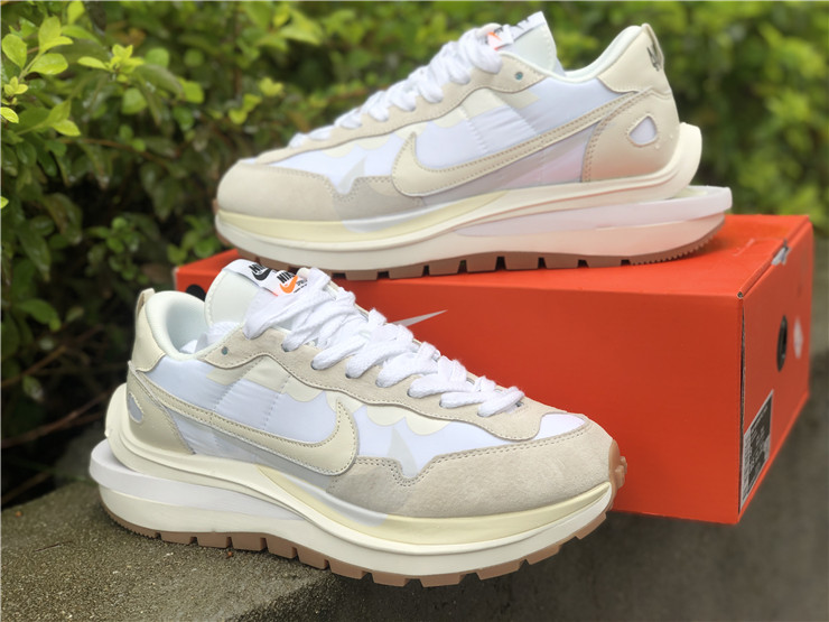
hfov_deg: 36.8
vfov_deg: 28.0
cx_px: 414
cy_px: 311
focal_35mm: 52
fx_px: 1245
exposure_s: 1/128
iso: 16
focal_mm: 6
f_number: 2.4
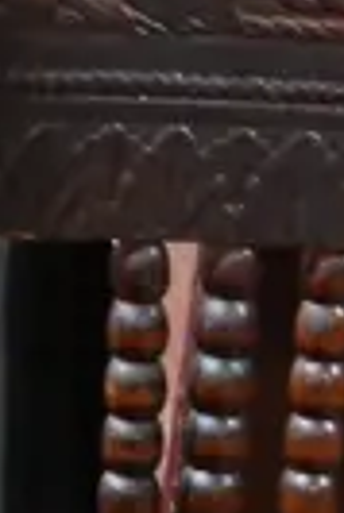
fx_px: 3202
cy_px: 1072
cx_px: 431
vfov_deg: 8.6
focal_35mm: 224
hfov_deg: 6.1
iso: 1250
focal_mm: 14
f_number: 3.5
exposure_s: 1/60
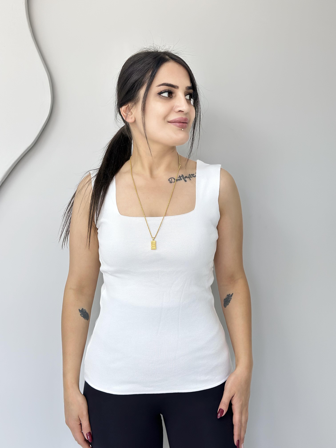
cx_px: 168
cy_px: 224
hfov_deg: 30.3
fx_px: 621
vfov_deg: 39.7
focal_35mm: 48
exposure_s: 1/100
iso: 125
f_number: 1.78
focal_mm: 6.86
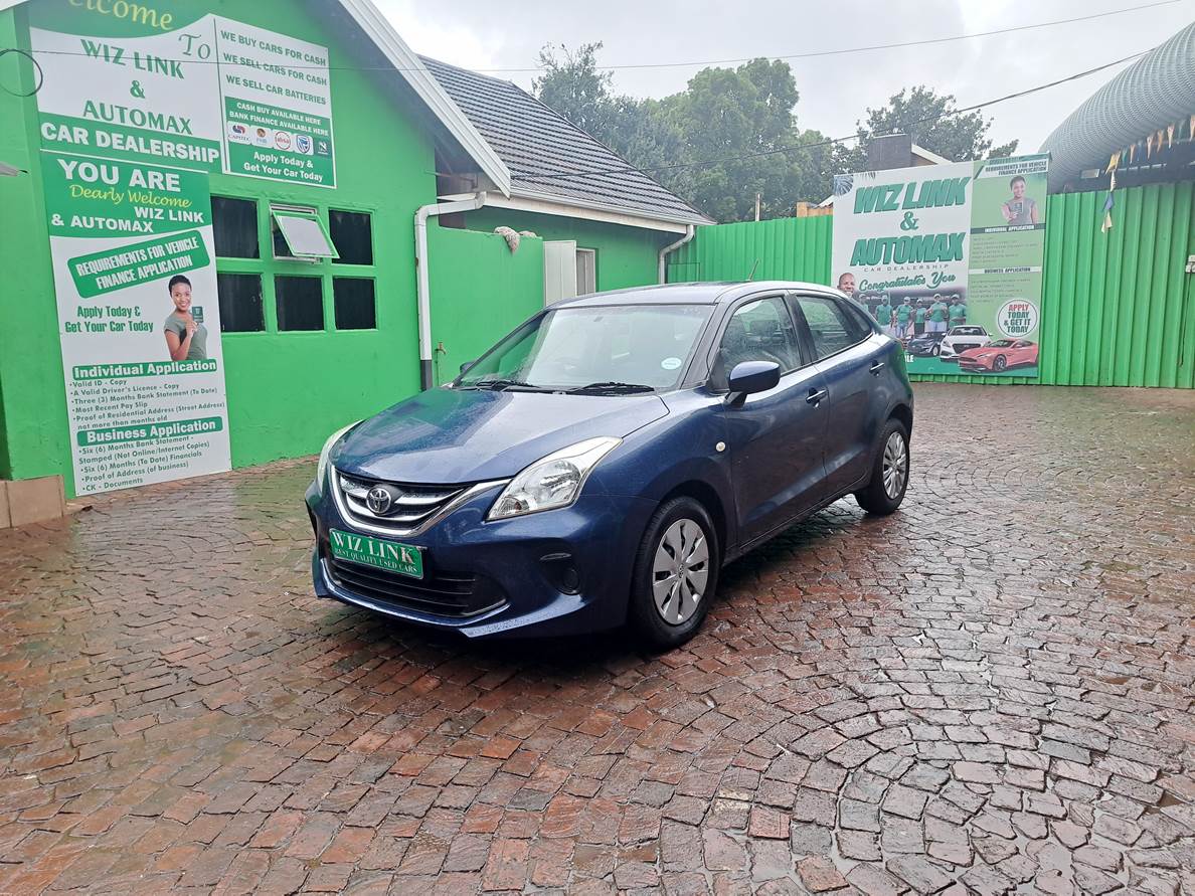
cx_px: 598
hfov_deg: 71.6
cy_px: 448
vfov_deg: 56.8
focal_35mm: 24
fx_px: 829
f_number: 1.8
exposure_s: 1/50
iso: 64
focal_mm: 5.23
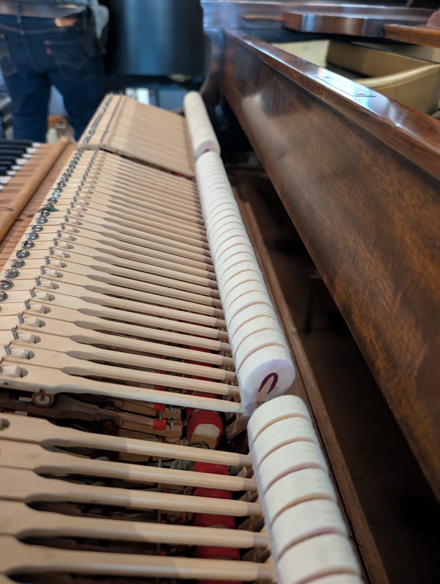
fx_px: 406
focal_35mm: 24
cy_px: 292
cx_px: 220
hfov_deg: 56.9
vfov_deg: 71.5
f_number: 1.68
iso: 1011
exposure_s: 1/60
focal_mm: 6.9
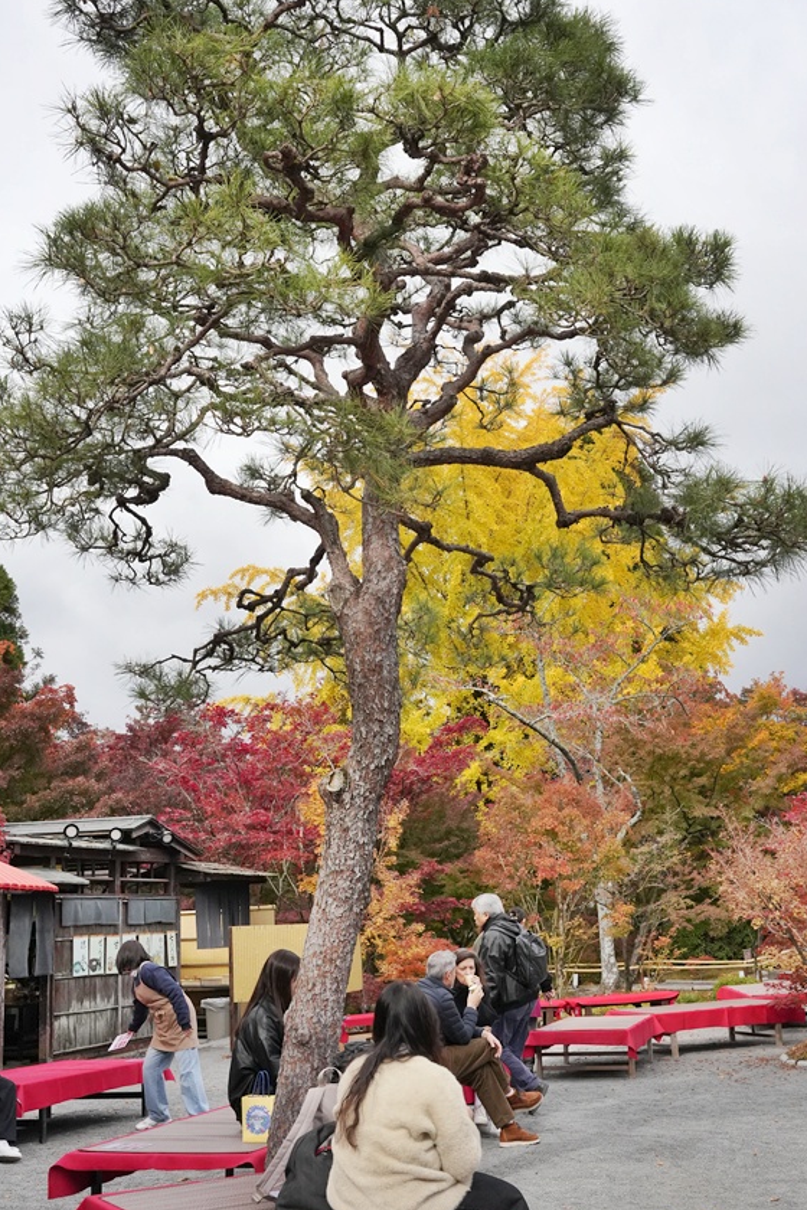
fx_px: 1319
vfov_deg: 49.2
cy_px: 648
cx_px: 456
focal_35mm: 39
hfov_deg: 34.0
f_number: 9
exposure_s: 1/2500
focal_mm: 32.2
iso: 3200
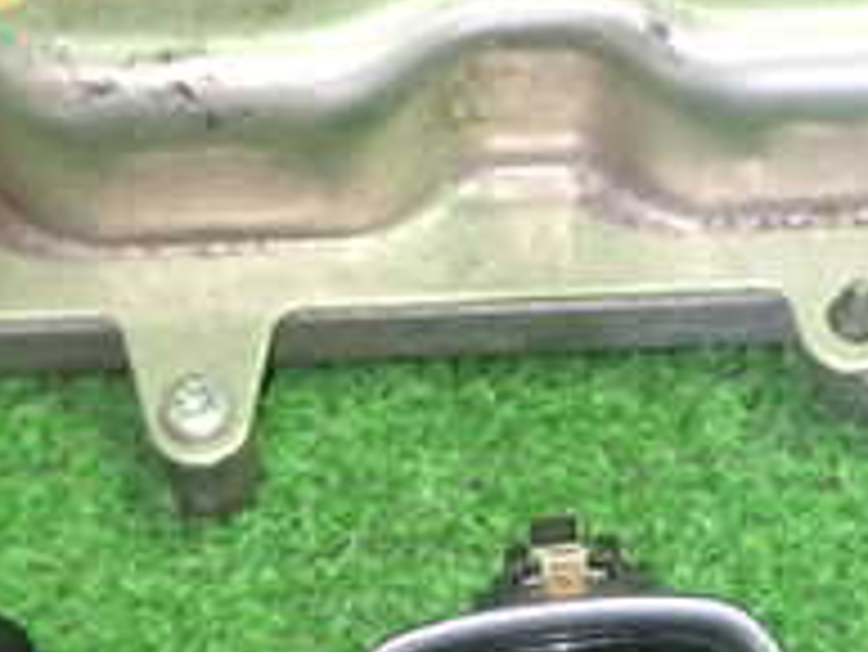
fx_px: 2961
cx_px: 513
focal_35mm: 118
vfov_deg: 12.0
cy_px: 949
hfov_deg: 16.7
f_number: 2.7
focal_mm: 6.83
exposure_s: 1/30
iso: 800
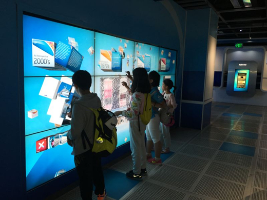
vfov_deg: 48.2
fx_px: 224
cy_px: 100
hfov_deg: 61.7
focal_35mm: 29
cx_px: 134
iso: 32
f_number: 2.2
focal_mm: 4.15
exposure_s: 1/30
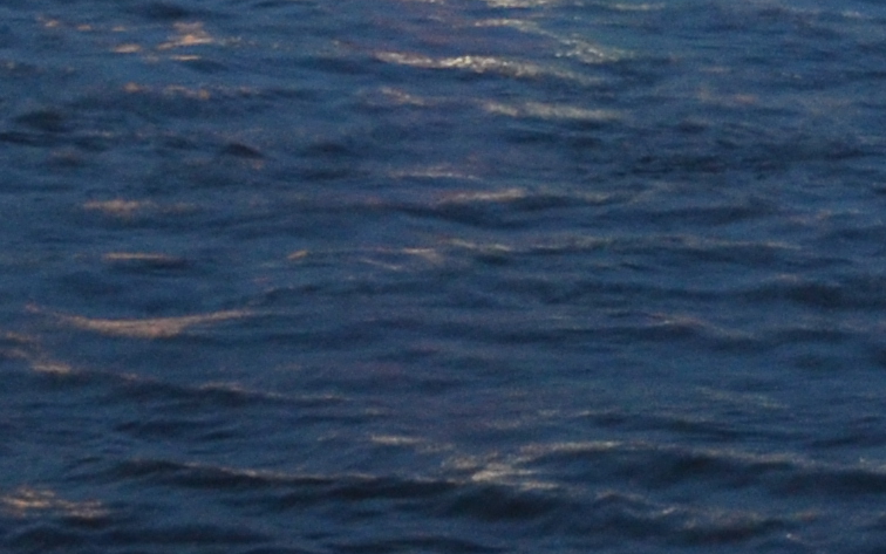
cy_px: -1022
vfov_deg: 6.7
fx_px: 4323
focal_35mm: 179
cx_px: 1734
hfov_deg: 10.8
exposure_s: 1/4
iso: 800
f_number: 5
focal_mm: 18
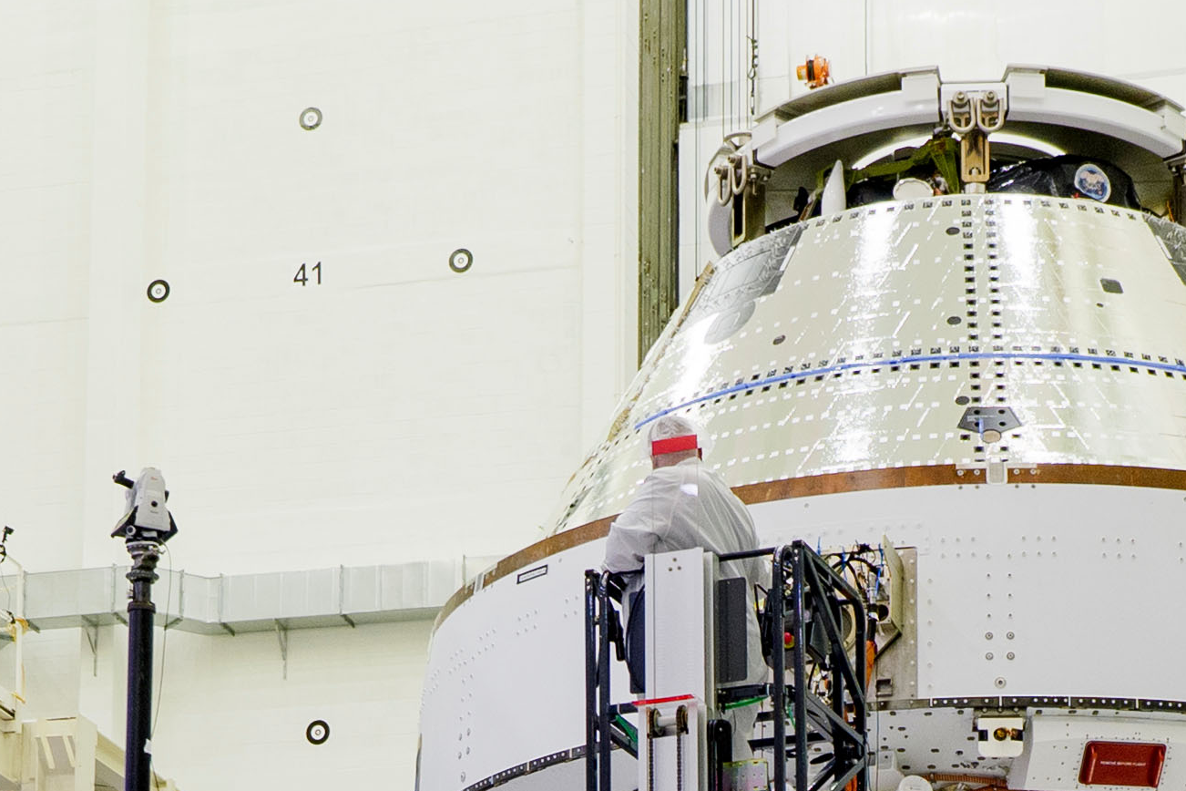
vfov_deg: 12.2
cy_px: 1235
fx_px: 3492
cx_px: 570
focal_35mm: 106
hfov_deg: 19.3
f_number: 3.5
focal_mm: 23
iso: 800
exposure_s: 1/125
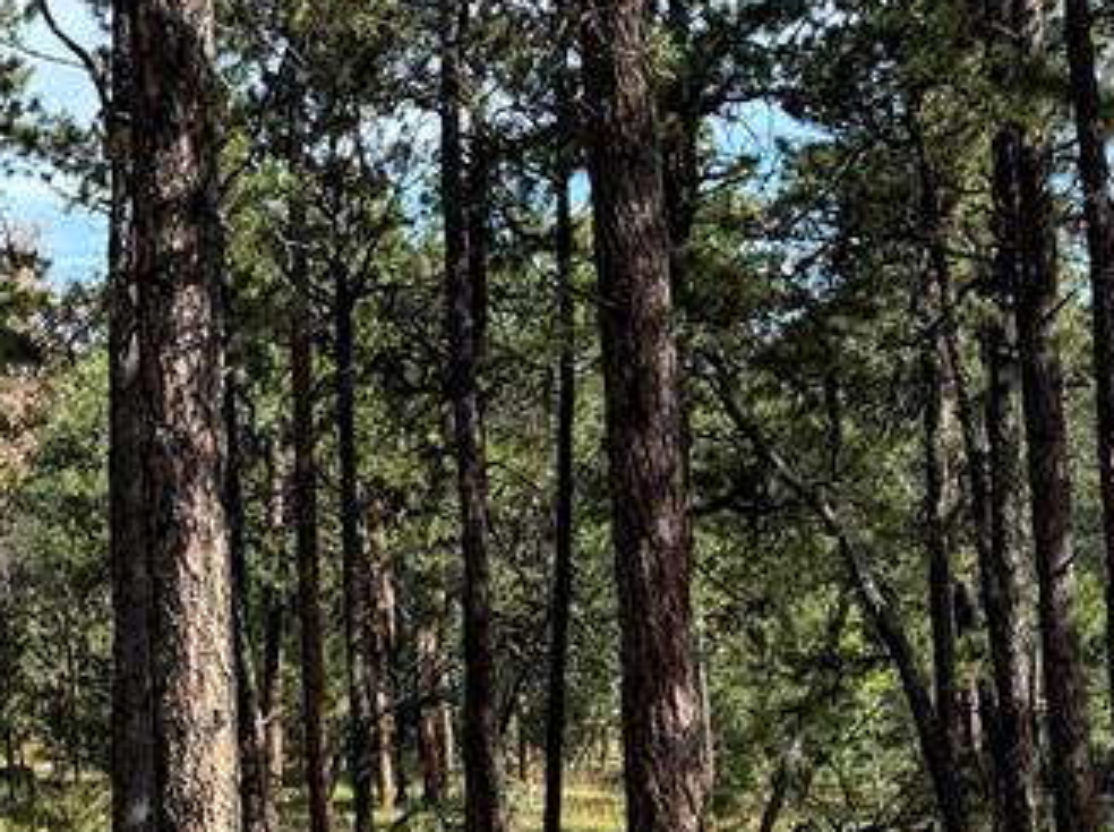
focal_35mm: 75
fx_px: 2410
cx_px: 109
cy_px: 498
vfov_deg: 19.6
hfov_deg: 25.2
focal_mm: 6.76
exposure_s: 1/1437
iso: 80
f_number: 1.78
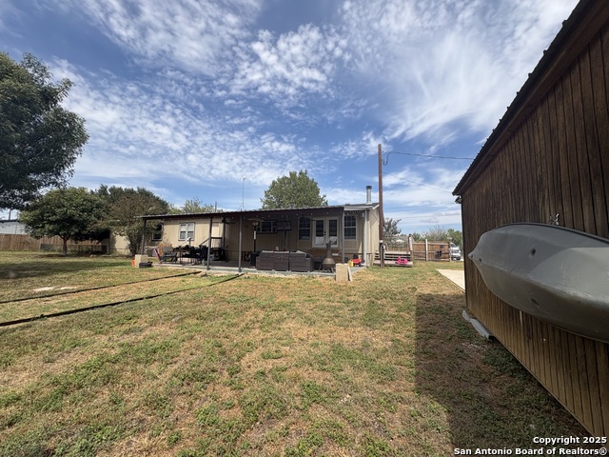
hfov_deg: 102.1
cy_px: 228
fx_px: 246
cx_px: 304
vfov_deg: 85.7
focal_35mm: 14
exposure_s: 1/2083
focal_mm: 2.22
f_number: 2.2
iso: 40
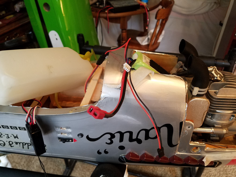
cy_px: 88
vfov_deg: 53.1
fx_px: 177
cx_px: 118
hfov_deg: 67.3
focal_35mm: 26
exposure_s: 1/17
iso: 200
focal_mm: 4.2
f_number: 1.7
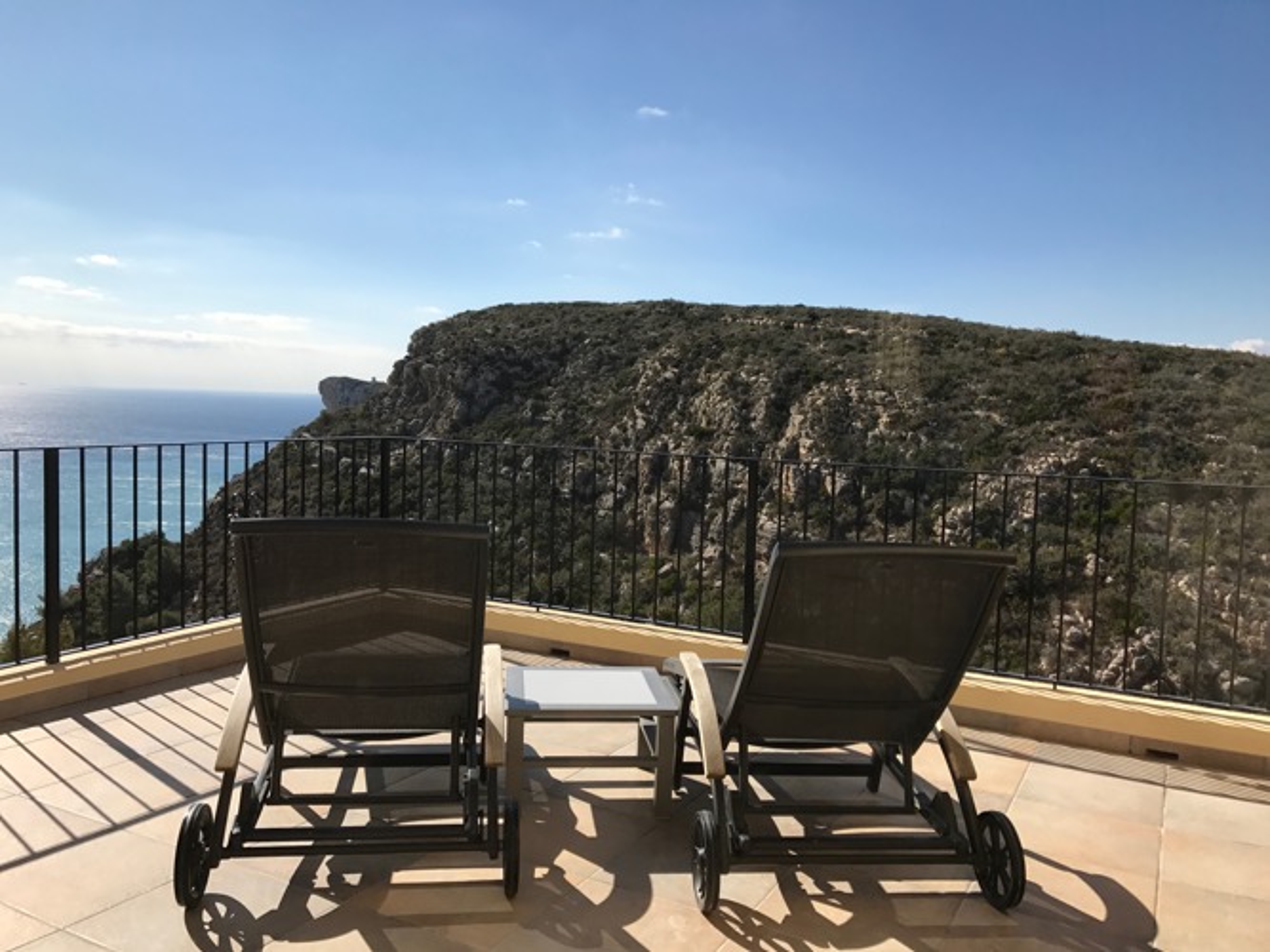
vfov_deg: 49.7
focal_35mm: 28
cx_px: 635
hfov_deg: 63.5
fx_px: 1027
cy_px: 476
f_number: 1.8
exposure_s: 1/3300
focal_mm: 3.99
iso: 20
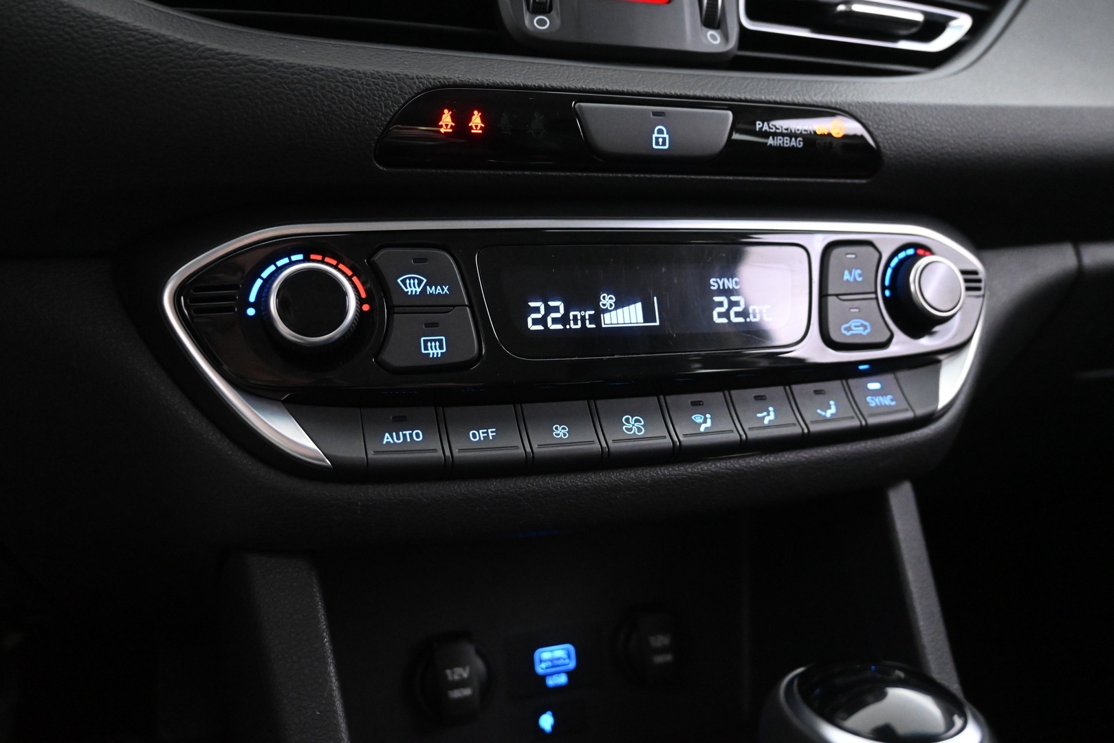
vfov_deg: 45.7
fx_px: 882
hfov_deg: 64.6
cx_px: 557
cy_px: 372
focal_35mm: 28
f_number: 3.8
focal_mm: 19
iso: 5600
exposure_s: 1/30
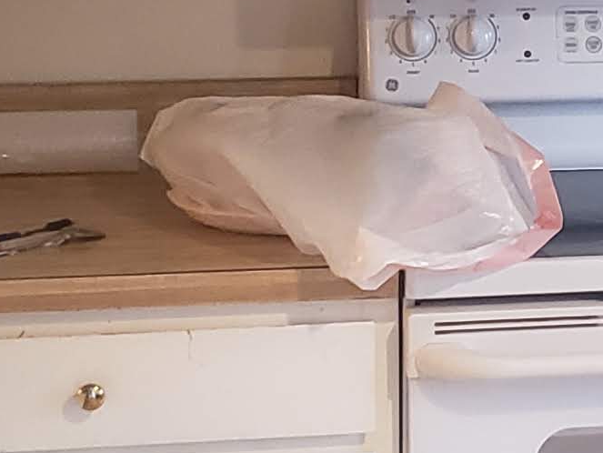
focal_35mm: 158
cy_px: 153
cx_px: 749
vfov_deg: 9.4
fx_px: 2754
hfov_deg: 12.2
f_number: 1.5
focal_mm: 4.3
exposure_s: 1/24
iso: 250
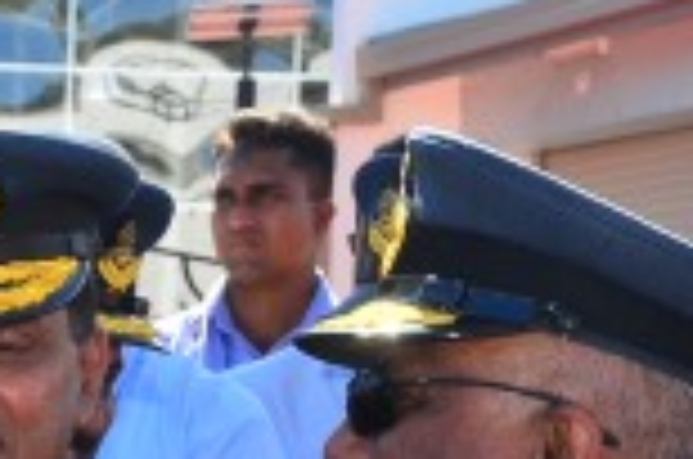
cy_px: 718
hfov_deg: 10.0
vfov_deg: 6.8
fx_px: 3823
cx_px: -405
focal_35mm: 199
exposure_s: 1/200
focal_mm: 34
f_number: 9
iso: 200
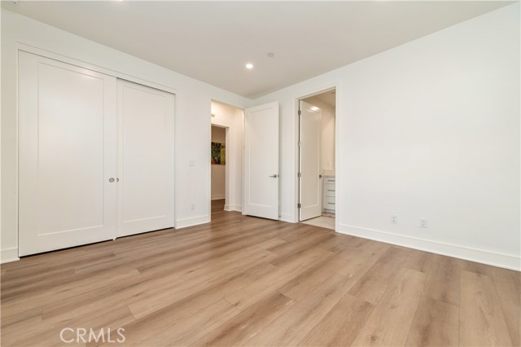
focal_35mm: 14
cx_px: 260
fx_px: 202
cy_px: 174
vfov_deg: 81.1
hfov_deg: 104.3
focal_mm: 14
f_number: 4
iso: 360
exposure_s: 1/60
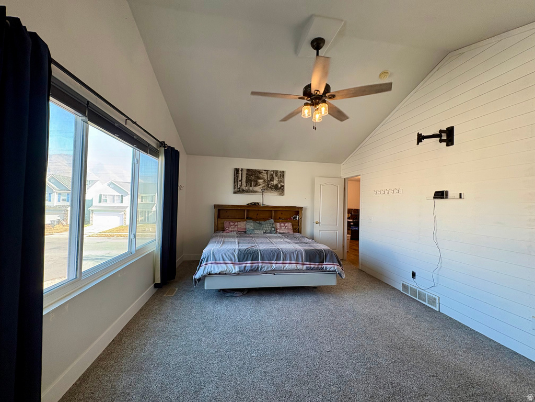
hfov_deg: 102.1
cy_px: 201
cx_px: 268
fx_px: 216
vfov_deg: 85.7
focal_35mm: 14
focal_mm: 2.22
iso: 125
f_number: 2.2
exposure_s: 1/60
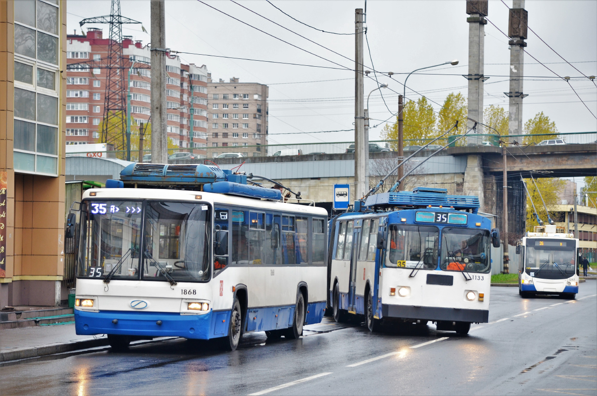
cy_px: 198
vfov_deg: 10.6
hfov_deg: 15.9
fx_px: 2135
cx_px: 298
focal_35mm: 129
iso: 320
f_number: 4.5
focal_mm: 86
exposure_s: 1/200
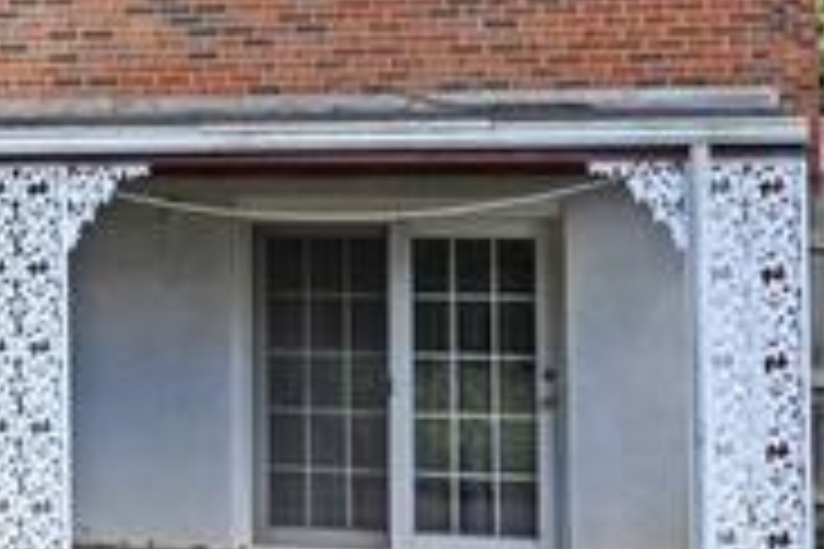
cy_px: 86
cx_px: -243
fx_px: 2403
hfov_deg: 18.2
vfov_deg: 13.0
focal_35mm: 105
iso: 125
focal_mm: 30
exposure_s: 1/250
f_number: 5.6
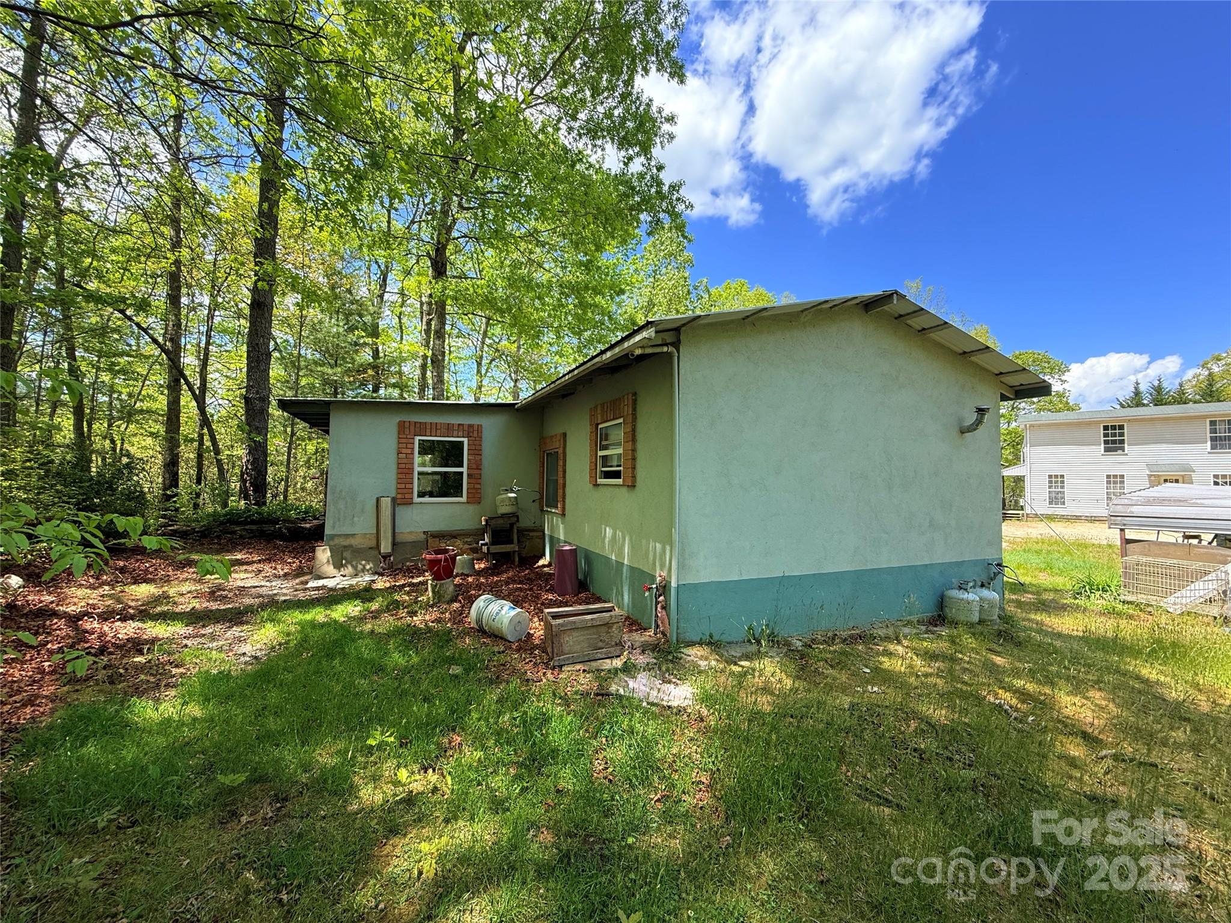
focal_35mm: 14
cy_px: 462
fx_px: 498
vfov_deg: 85.7
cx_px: 616
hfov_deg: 102.1
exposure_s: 1/421
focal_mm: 2.22
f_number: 2.2
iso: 64
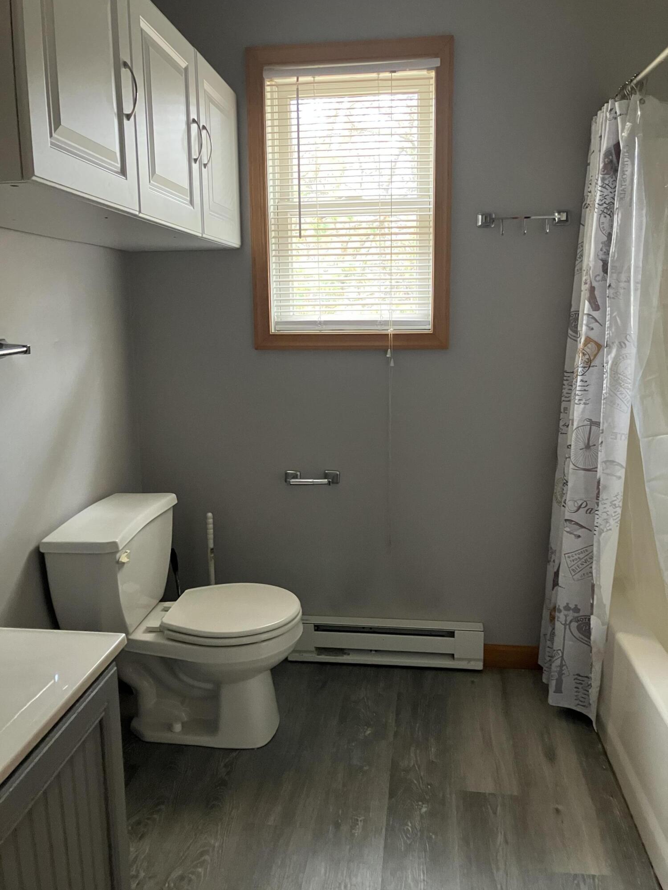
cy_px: 445
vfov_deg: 63.4
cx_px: 334
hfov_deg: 49.7
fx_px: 720
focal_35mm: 28
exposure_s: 1/39
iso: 400
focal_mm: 3.99
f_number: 1.8
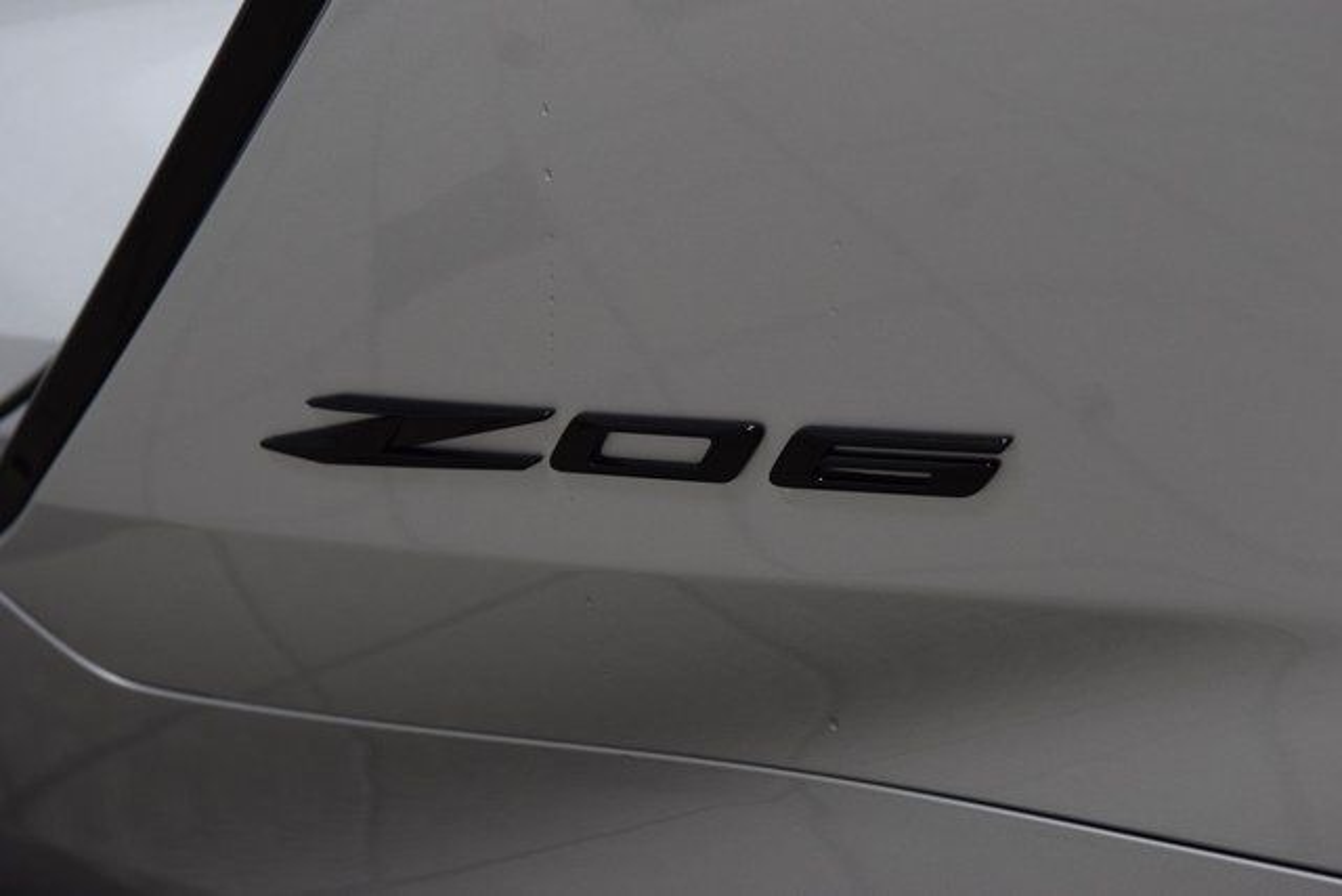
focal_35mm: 105
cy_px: 448
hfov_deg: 19.5
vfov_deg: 13.0
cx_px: 671
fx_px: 3915
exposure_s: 1/125
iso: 1600
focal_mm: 70
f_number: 5.6
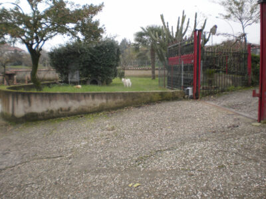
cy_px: 100
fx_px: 277
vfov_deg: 39.7
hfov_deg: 51.4
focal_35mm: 36
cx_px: 133
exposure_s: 1/200
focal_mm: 6.3
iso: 100
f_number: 3.1
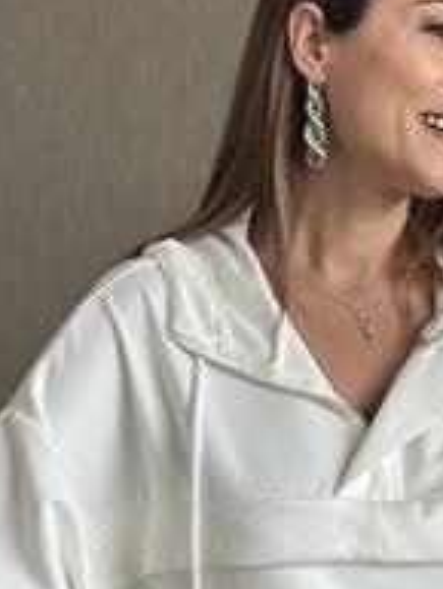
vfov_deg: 15.5
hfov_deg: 11.7
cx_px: 400
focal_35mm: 126
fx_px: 2148
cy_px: 516
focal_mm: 6.86
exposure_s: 1/60
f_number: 1.78
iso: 400
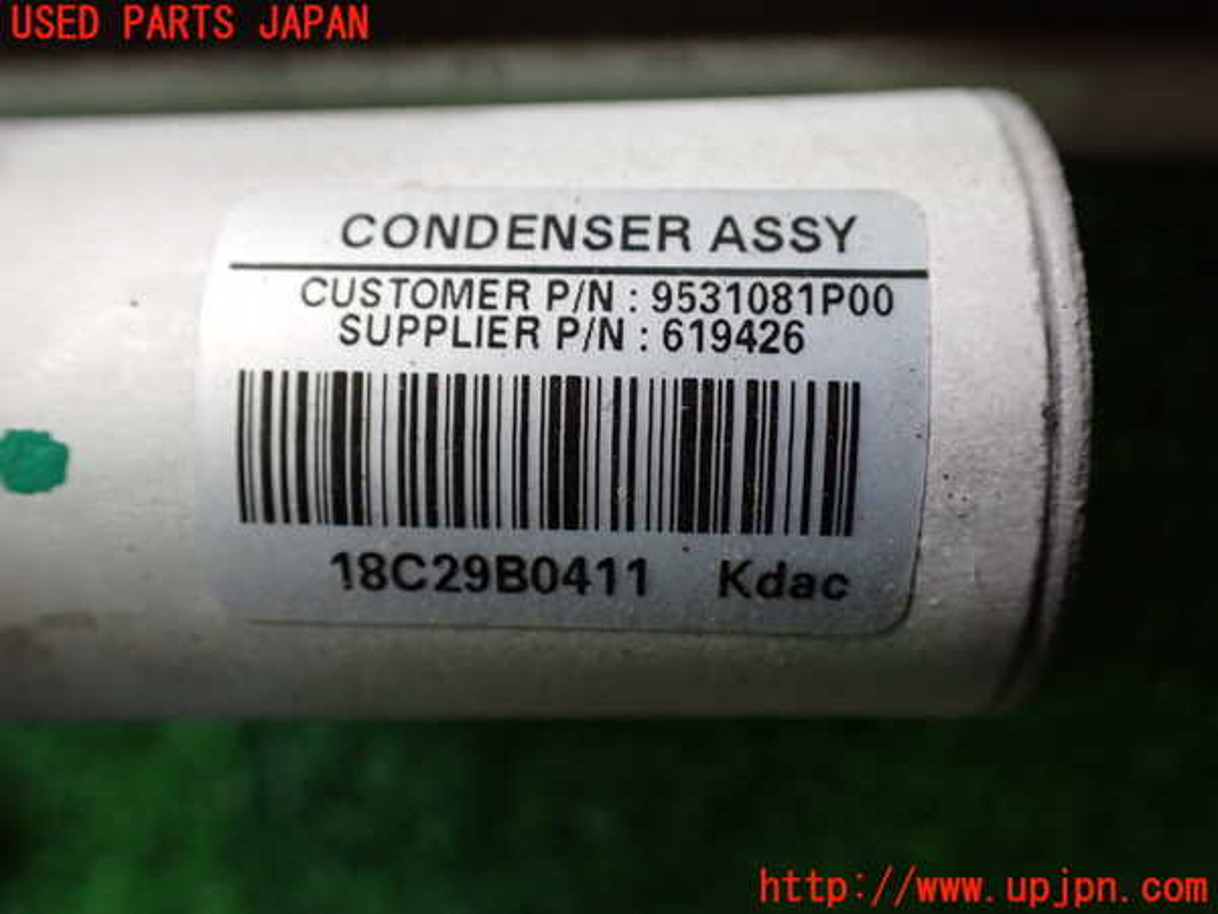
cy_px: 457
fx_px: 1056
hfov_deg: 60.0
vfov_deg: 46.8
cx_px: 609
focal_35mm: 30
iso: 640
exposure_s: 1/125
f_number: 2.3
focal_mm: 5.4
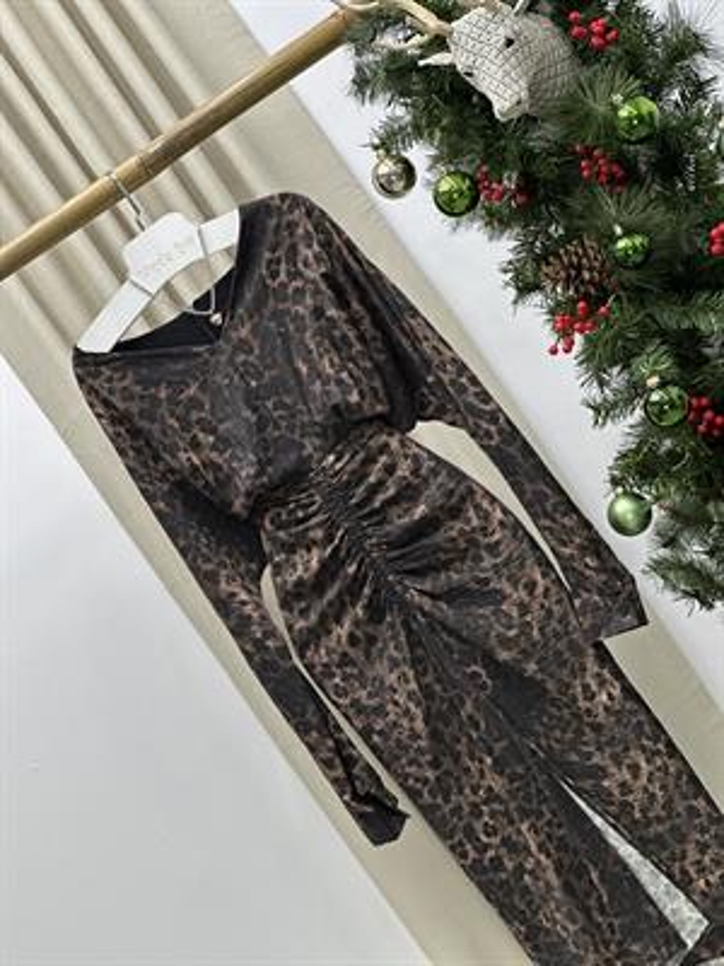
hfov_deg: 19.1
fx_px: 2147
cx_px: 362
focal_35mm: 77
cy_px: 483
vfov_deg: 25.3
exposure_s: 1/100
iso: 200
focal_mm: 9
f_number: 2.8
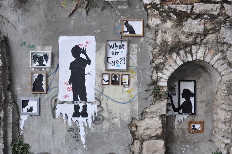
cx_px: 116
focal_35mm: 38
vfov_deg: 35.4
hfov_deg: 51.4
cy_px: 77
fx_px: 241
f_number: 5.6
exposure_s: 1/30
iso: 280
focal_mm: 25
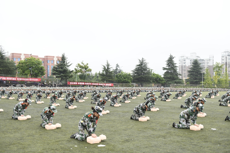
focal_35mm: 42
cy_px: 76
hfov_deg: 46.4
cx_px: 115
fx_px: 268
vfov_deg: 31.9
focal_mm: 42
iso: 400
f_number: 3.5
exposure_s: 1/400
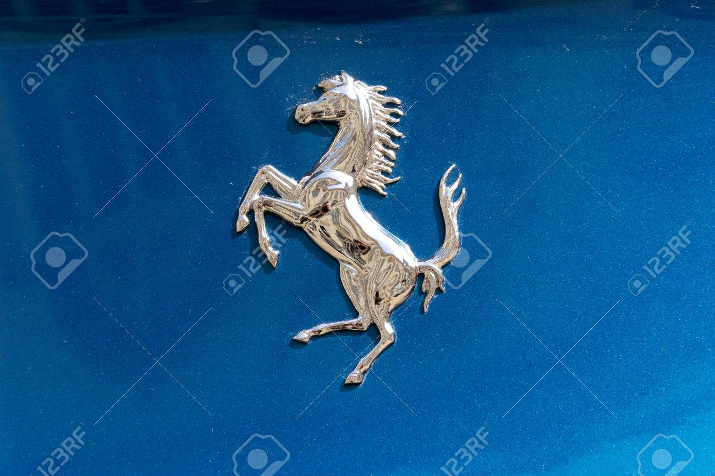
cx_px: 358
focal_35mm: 120
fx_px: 2383
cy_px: 238
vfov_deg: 11.4
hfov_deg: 17.1
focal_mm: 80
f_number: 8
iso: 200
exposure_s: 1/500
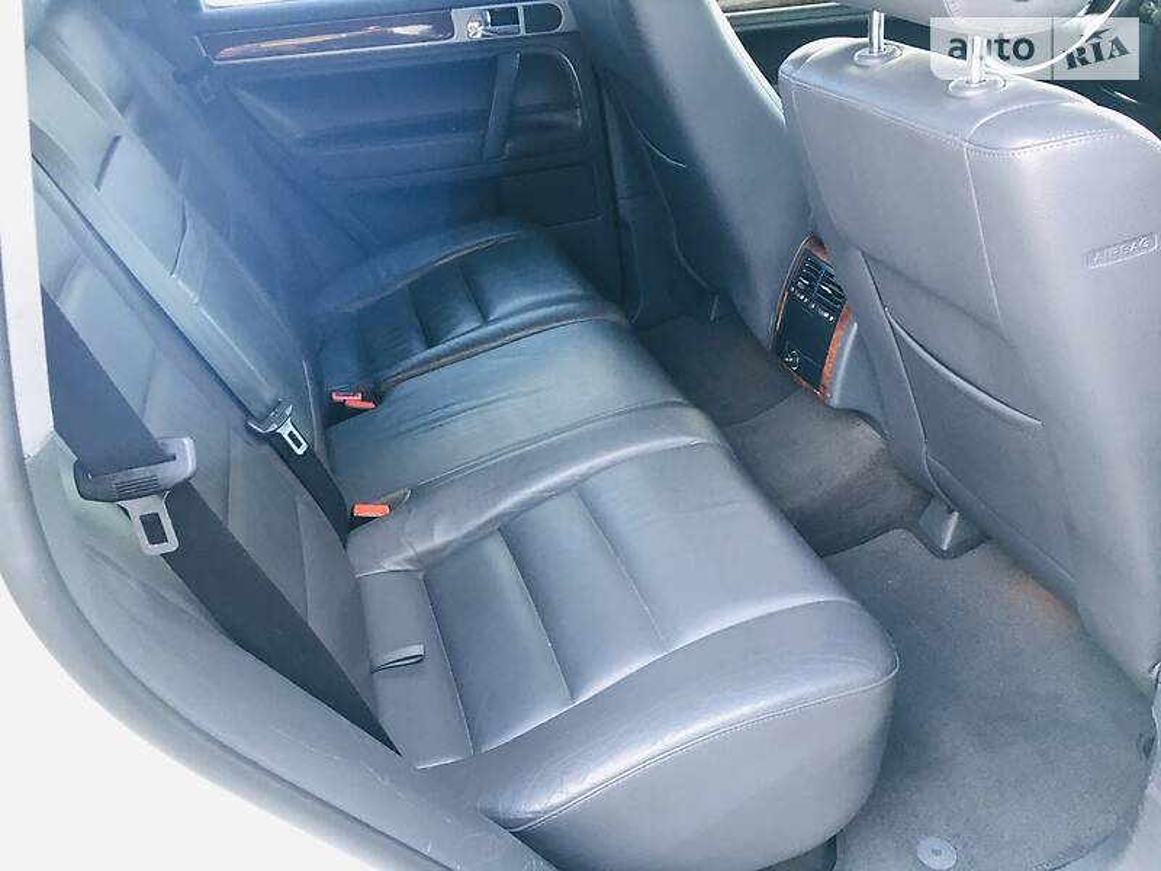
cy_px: 436
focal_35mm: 29
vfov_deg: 48.2
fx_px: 973
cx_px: 580
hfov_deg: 61.7
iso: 100
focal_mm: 4.2
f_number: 2.2
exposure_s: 1/33
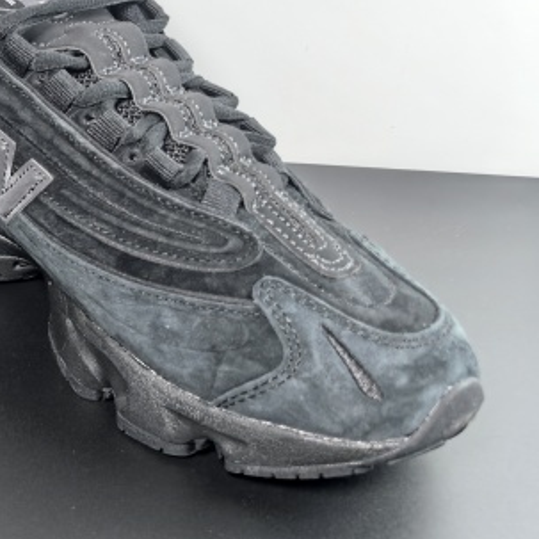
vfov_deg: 27.3
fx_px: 1110
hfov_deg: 24.0
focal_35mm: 63
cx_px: -158
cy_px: 260
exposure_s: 1/666
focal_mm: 6.98
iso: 500
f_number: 2
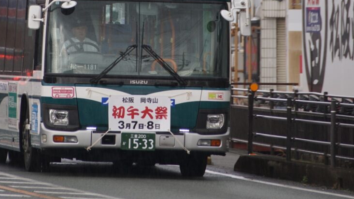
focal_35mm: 461
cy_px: 37
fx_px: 4329
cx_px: 140
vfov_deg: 2.6
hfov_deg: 4.7
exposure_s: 1/100
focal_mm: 210
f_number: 6.3
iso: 250
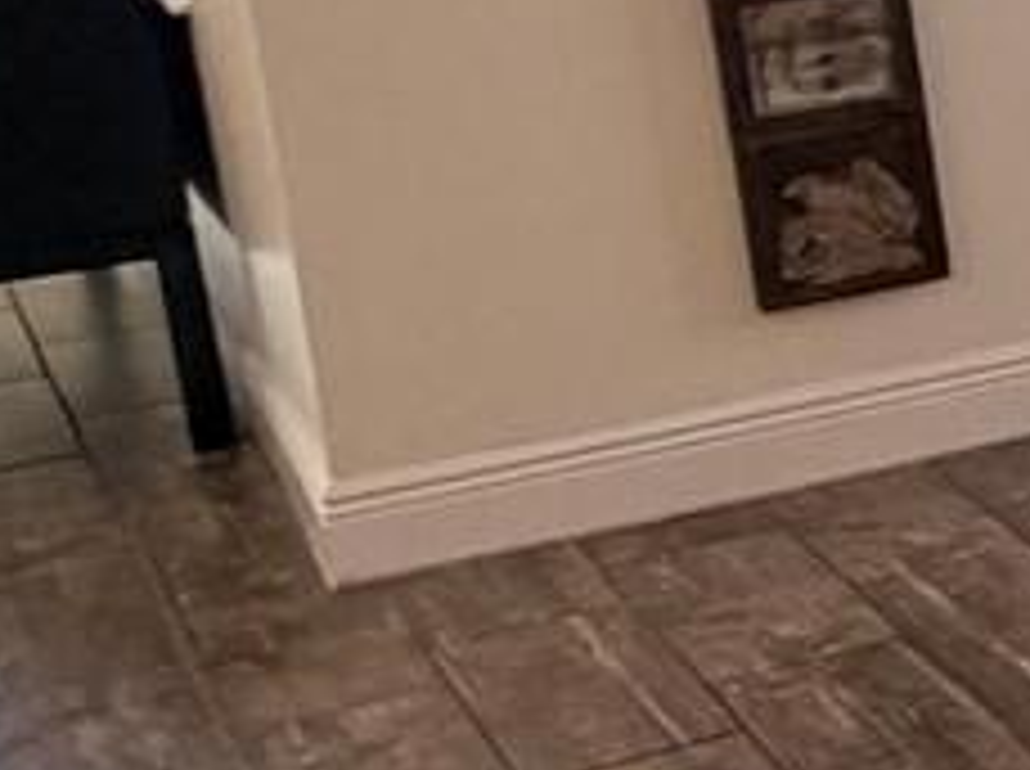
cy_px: -90
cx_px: 3360
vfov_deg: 14.7
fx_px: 2911
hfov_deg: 10.4
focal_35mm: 98
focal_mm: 2.22
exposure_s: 1/120
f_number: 2.2
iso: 250
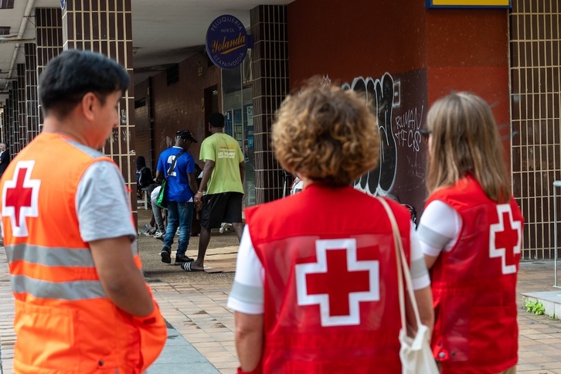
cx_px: 280
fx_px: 1169
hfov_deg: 27.0
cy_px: 187
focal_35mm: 75
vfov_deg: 18.2
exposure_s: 1/125
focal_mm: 50
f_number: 5
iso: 200
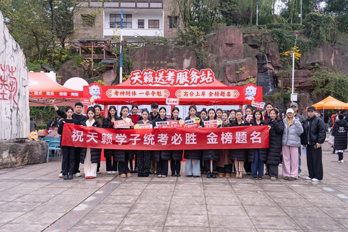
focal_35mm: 34
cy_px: 116
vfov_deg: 38.9
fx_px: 329
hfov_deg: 55.8
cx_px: 174
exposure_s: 1/640
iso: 500
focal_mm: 34
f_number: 5.6
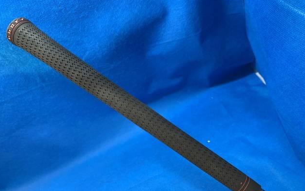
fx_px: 233
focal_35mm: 28
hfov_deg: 66.5
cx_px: 152
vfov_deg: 44.4
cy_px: 113
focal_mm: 4.25
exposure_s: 1/60
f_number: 1.8
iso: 125
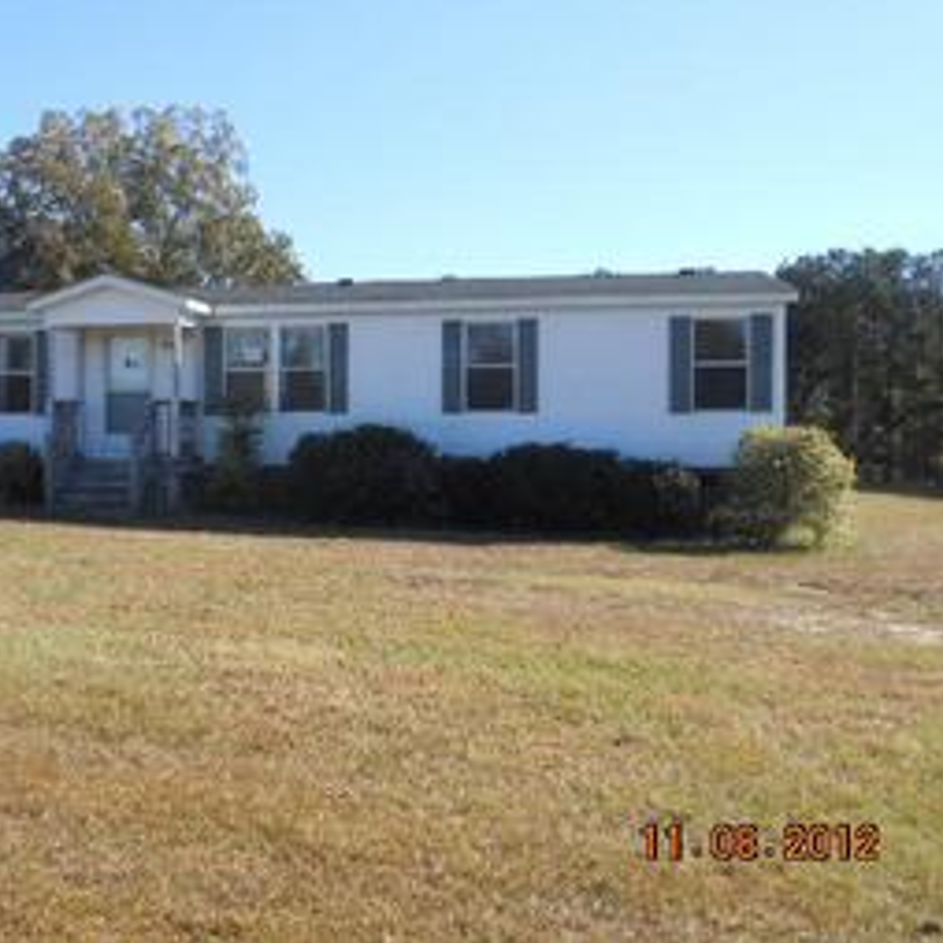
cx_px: 312
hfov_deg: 40.4
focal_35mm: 41
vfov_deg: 40.9
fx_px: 1264
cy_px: 464
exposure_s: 1/400
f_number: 3.9
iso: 80
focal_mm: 6
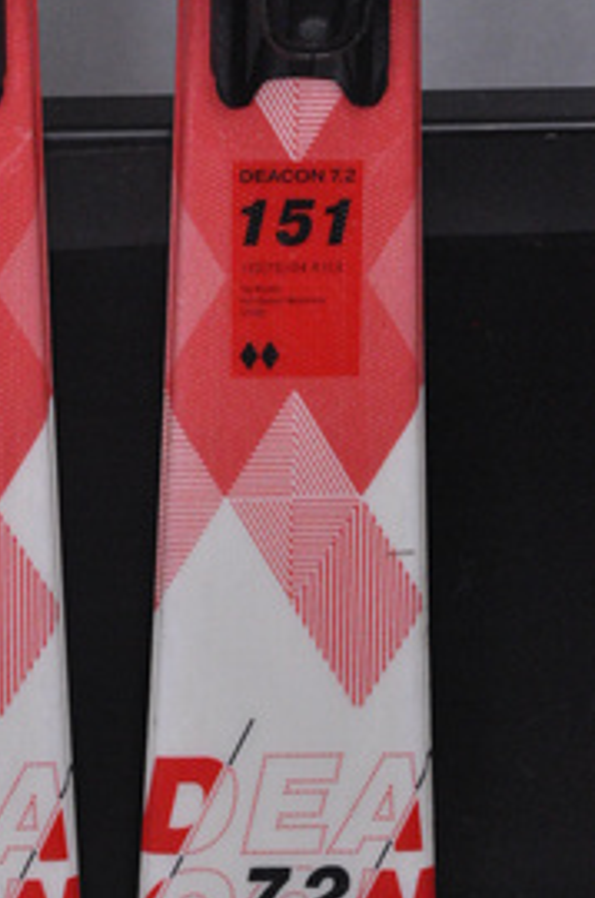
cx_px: 105
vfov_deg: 9.2
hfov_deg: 6.1
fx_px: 5599
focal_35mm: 225
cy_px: 436
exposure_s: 1/125
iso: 3200
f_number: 9.5
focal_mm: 90
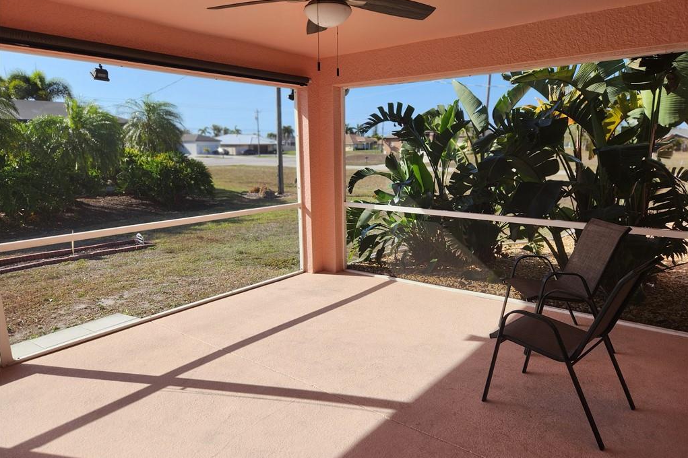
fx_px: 458
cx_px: 344
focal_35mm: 24
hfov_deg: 73.8
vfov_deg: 53.0
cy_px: 248
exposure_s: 1/734
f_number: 1.8
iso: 20
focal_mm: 5.4
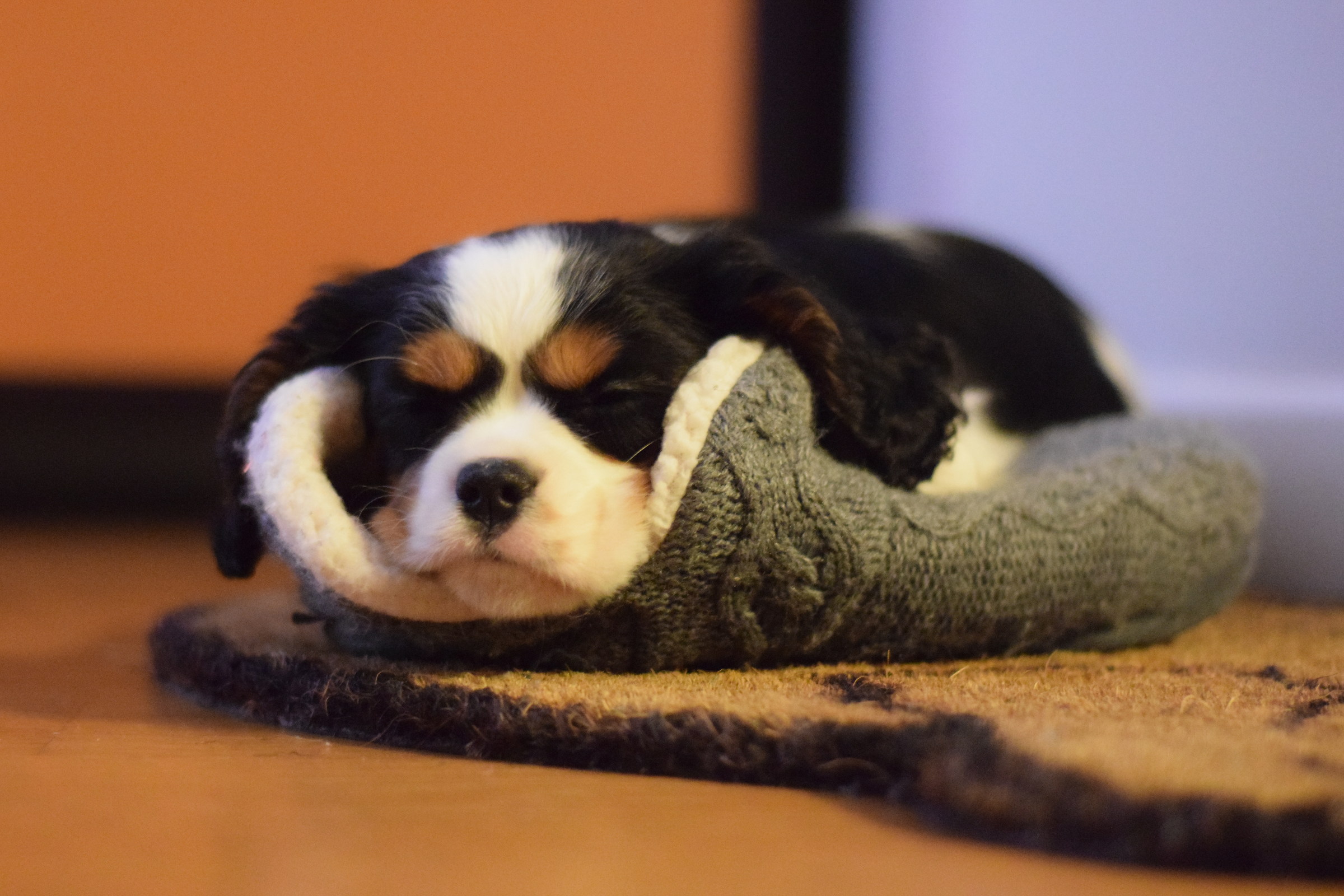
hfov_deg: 27.0
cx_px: 672
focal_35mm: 75
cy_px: 448
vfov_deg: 18.2
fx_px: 2800
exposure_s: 1/30
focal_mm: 50
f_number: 1.8
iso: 6400
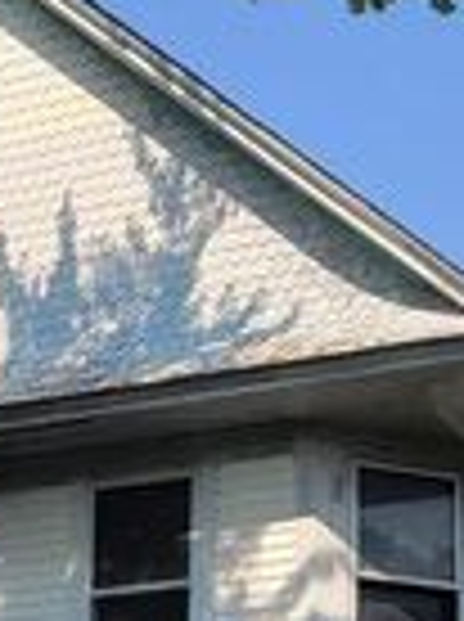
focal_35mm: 126
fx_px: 2259
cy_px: 745
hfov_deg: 11.6
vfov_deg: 15.1
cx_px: -23
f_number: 1.8
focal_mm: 5.4
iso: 40
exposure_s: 1/1163
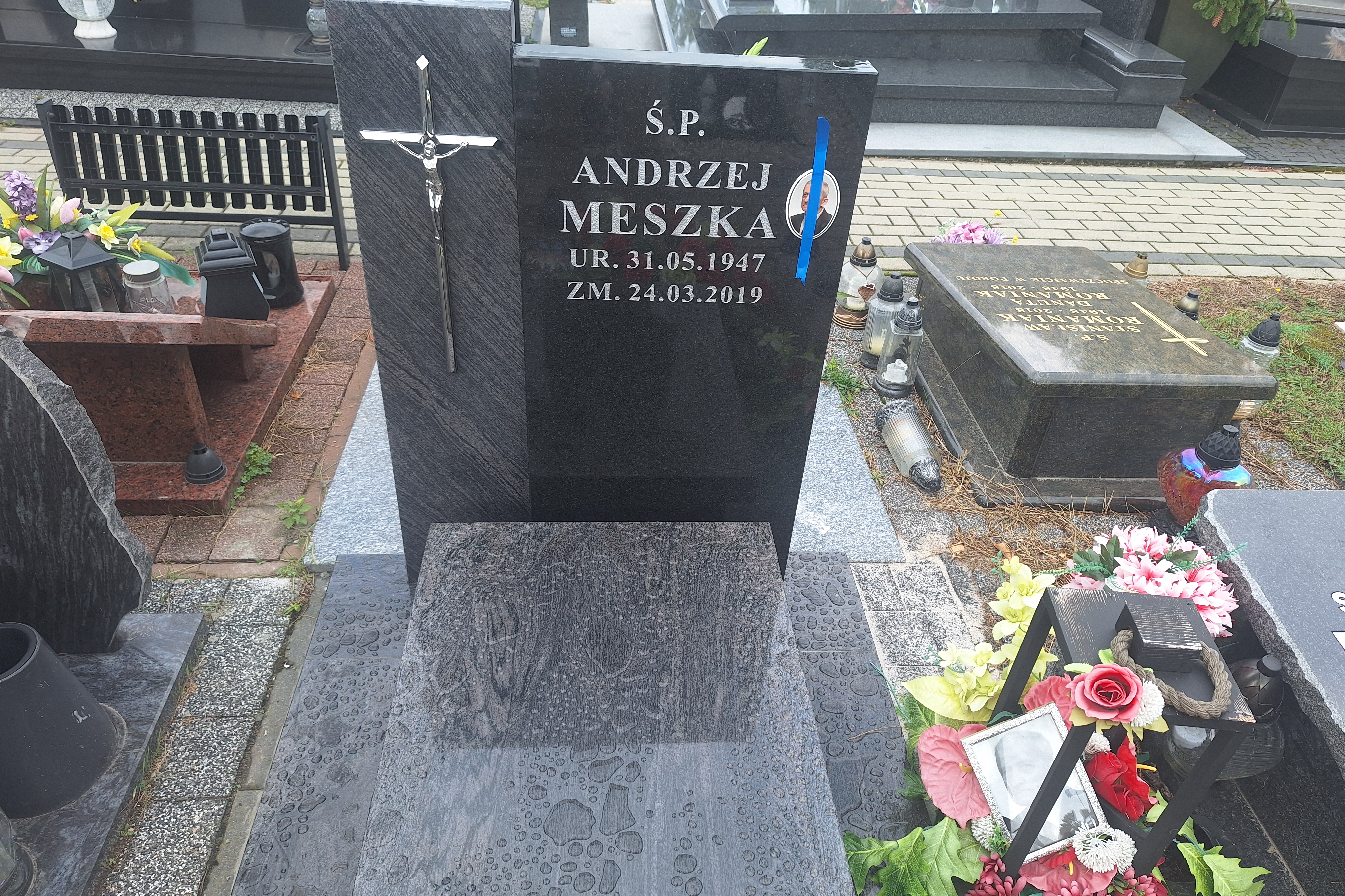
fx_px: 897
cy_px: 436
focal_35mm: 24
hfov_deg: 73.7
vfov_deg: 53.1
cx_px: 673
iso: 40
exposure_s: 1/392
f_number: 1.8
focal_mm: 5.54
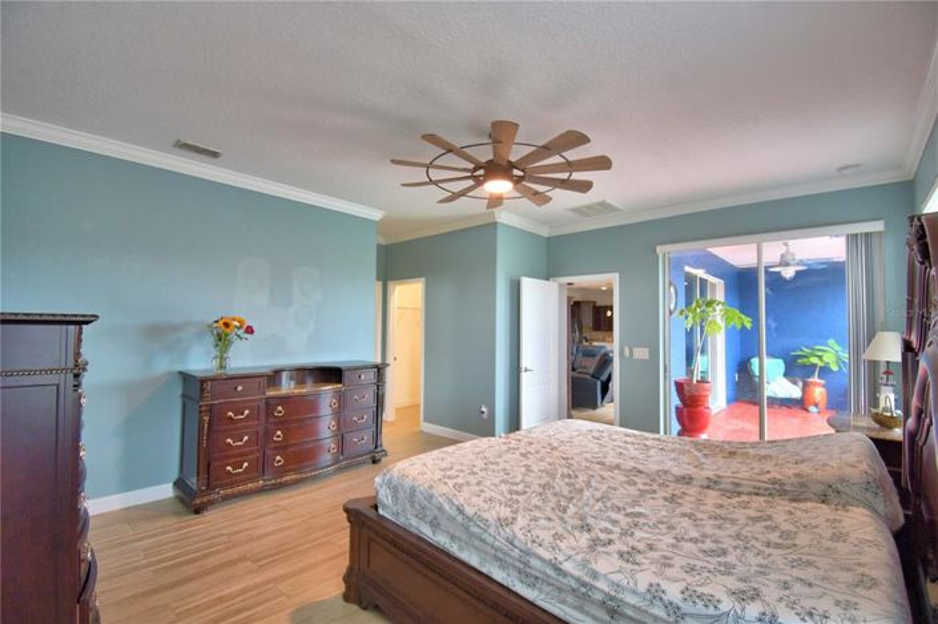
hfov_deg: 100.4
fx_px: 391
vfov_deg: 77.2
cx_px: 469
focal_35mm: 15
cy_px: 312
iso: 500
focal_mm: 10
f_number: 4.5
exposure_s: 1/30
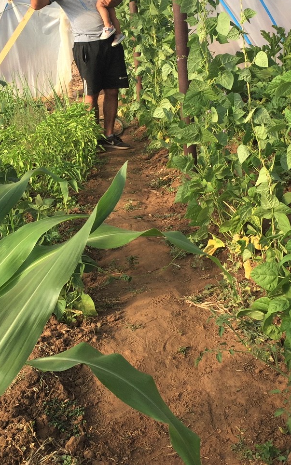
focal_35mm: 52
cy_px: 178
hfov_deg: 24.8
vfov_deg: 38.7
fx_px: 660
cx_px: 105
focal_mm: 4.15
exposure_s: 1/1099
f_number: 2.2
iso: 32
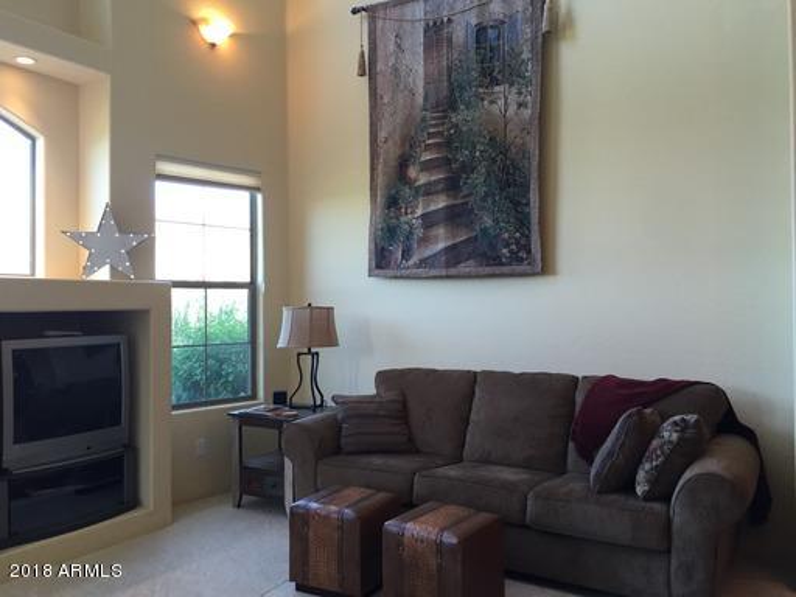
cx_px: 398
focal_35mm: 29
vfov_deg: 48.2
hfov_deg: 61.7
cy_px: 298
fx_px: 667
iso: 50
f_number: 2.2
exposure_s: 1/30
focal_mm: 4.15
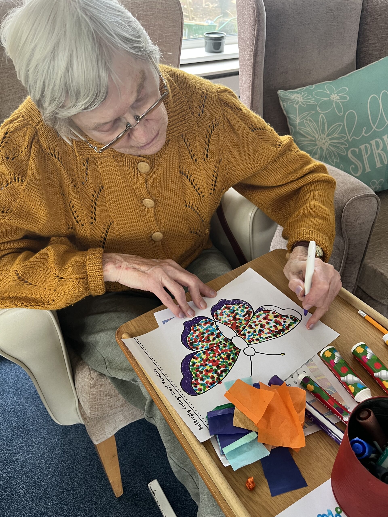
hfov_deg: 53.1
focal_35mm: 26
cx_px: 194
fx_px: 389
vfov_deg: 67.3
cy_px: 258
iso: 125
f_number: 1.6
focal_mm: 5.1
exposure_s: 1/80
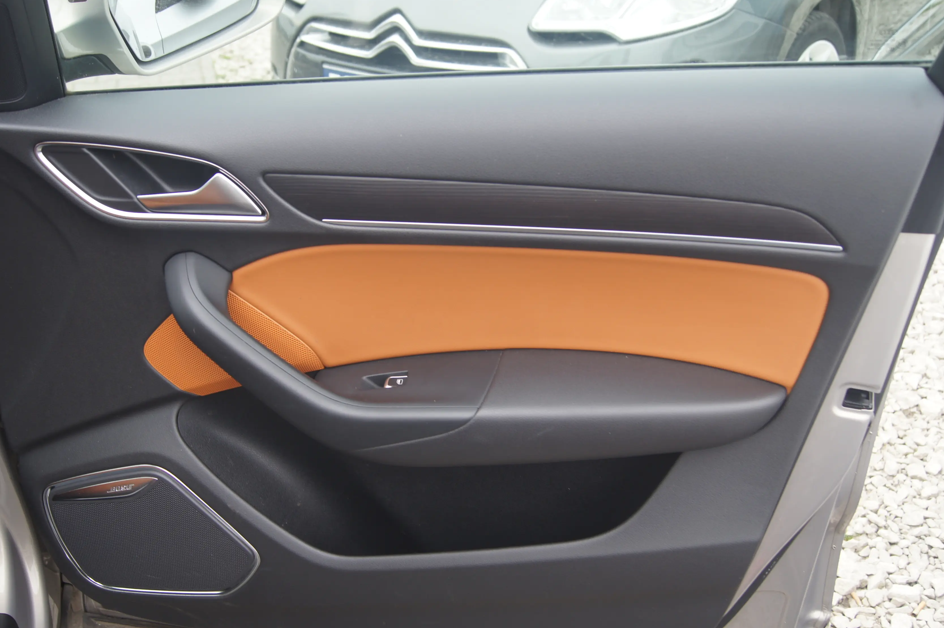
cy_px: 345
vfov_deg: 35.0
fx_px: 996
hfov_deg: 50.7
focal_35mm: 38
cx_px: 435
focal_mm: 22
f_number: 4
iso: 100
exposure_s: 1/40
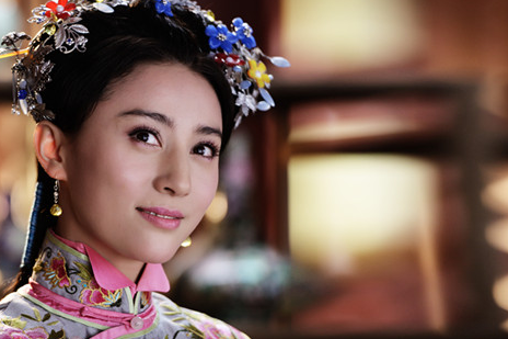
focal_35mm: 237
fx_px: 3343
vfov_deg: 5.8
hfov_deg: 8.7
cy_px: 159
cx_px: 216
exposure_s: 1/200
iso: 800
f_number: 2.8
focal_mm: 200
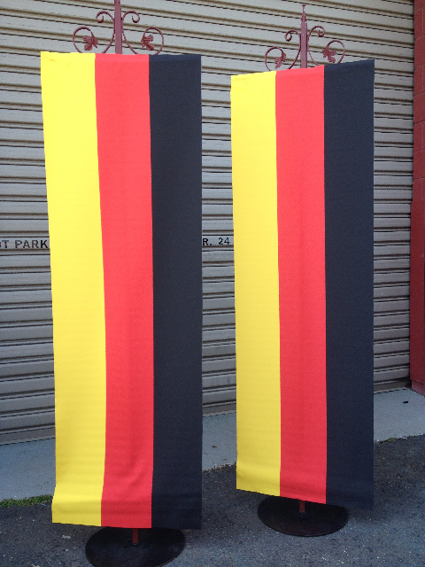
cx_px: 212
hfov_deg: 40.7
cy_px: 284
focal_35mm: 35
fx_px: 573
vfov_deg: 52.6
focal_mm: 4.28
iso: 50
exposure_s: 1/175
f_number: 2.4
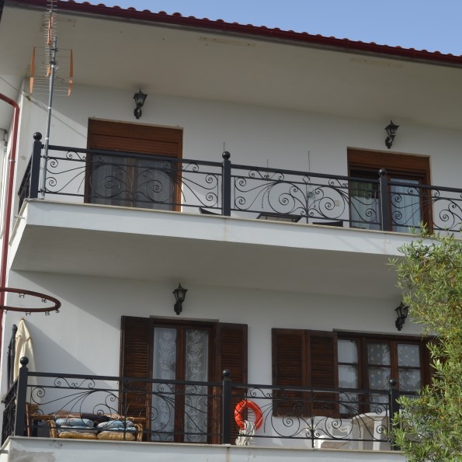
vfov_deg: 23.3
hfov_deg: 23.3
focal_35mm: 74
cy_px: 193
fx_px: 1117
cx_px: 298
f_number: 8
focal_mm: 30
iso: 100
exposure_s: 1/250
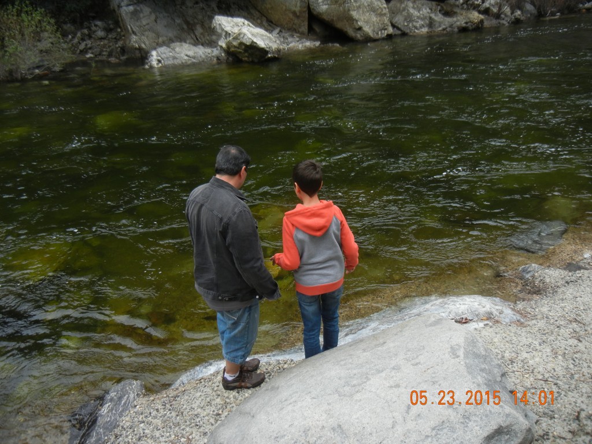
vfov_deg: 46.8
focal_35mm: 30
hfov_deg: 60.0
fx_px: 513
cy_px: 222
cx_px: 296
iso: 160
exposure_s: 1/558
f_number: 3.5
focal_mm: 5.4
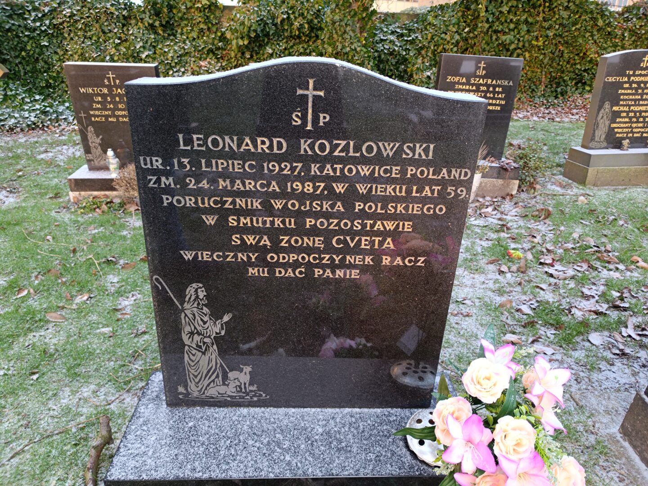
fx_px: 449
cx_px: 324
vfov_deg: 56.8
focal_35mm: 24
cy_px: 243
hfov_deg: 71.6
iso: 376
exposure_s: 1/50.1
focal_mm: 5.59
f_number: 1.88
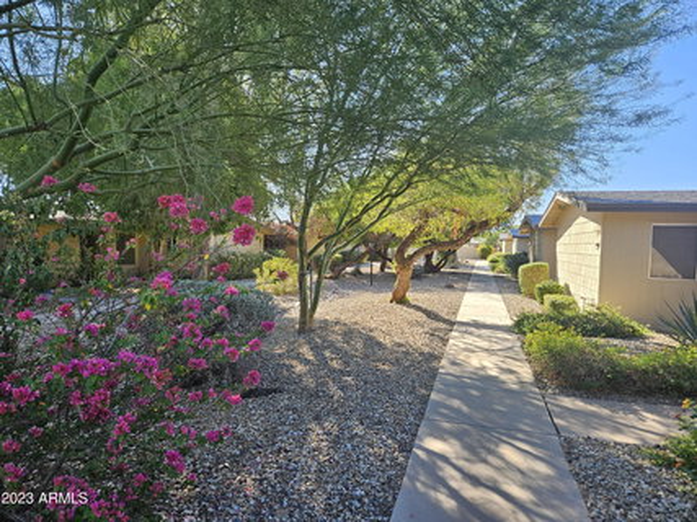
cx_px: 348
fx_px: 463
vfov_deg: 58.9
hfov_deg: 73.9
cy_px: 261
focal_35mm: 23
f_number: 1.8
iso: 50
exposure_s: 1/719
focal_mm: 5.4
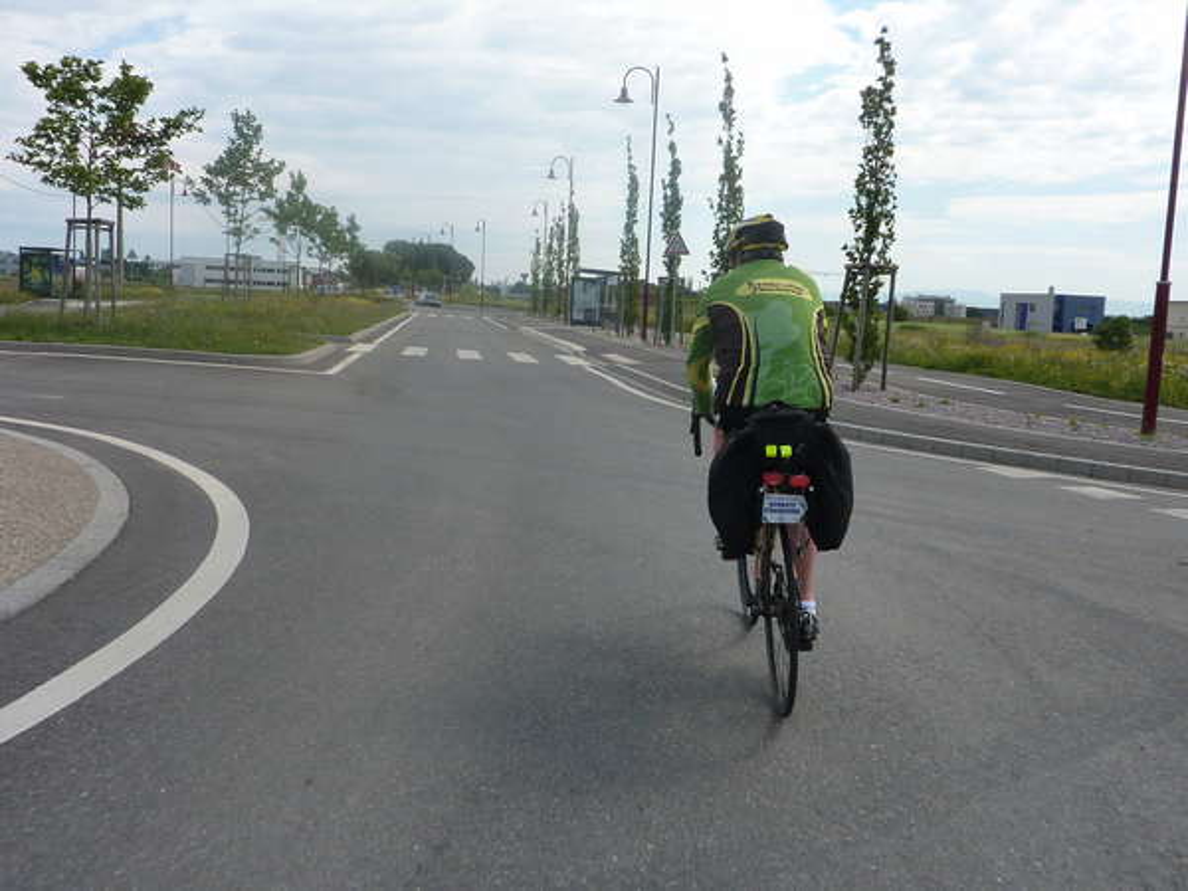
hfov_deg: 58.4
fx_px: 1064
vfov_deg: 45.4
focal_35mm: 31
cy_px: 446
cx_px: 594
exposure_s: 1/500
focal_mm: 4.1
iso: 125
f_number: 4.5
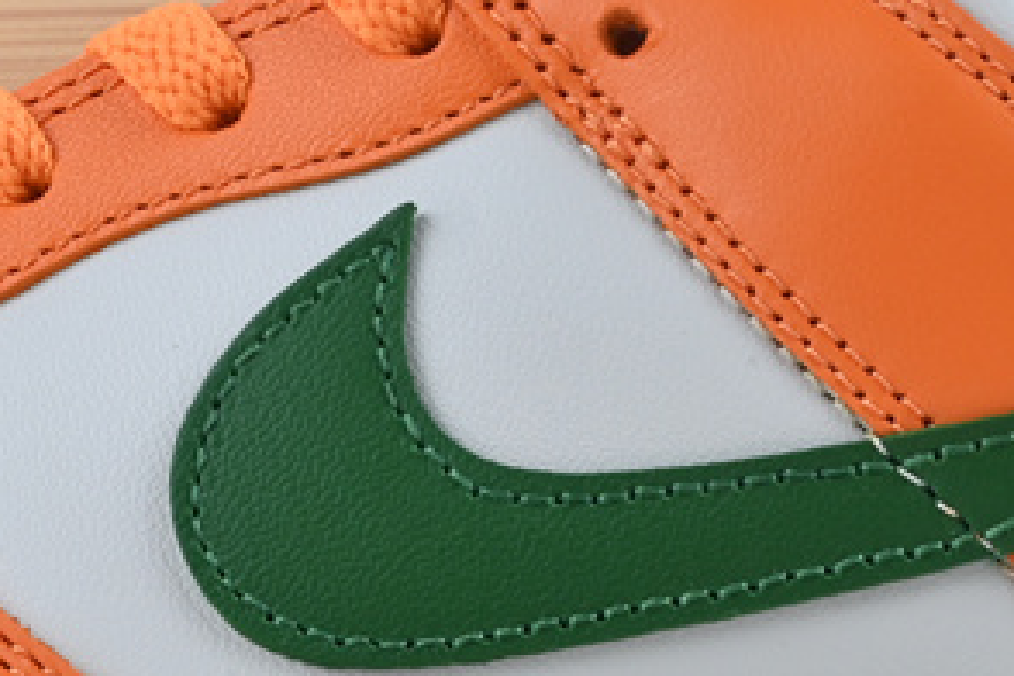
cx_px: 355
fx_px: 5858
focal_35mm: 208
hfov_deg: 9.9
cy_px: 431
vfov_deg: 6.6
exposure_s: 1/15
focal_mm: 34
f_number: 10
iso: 100
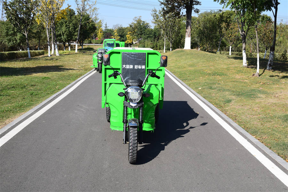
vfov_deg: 33.0
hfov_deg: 47.9
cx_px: 144
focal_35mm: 40
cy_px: 96
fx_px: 324
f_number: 11
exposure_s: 1/500
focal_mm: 27
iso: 400
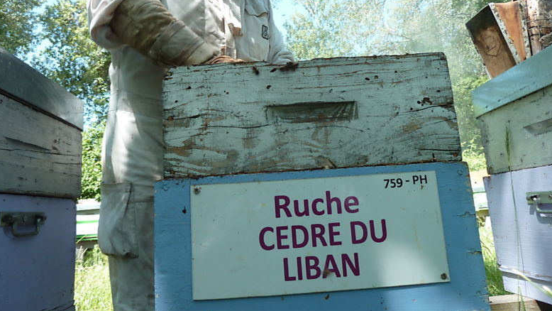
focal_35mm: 28
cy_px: 119
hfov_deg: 67.9
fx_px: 410
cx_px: 270
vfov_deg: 41.3
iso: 80
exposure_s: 1/125
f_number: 3.5
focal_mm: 4.1
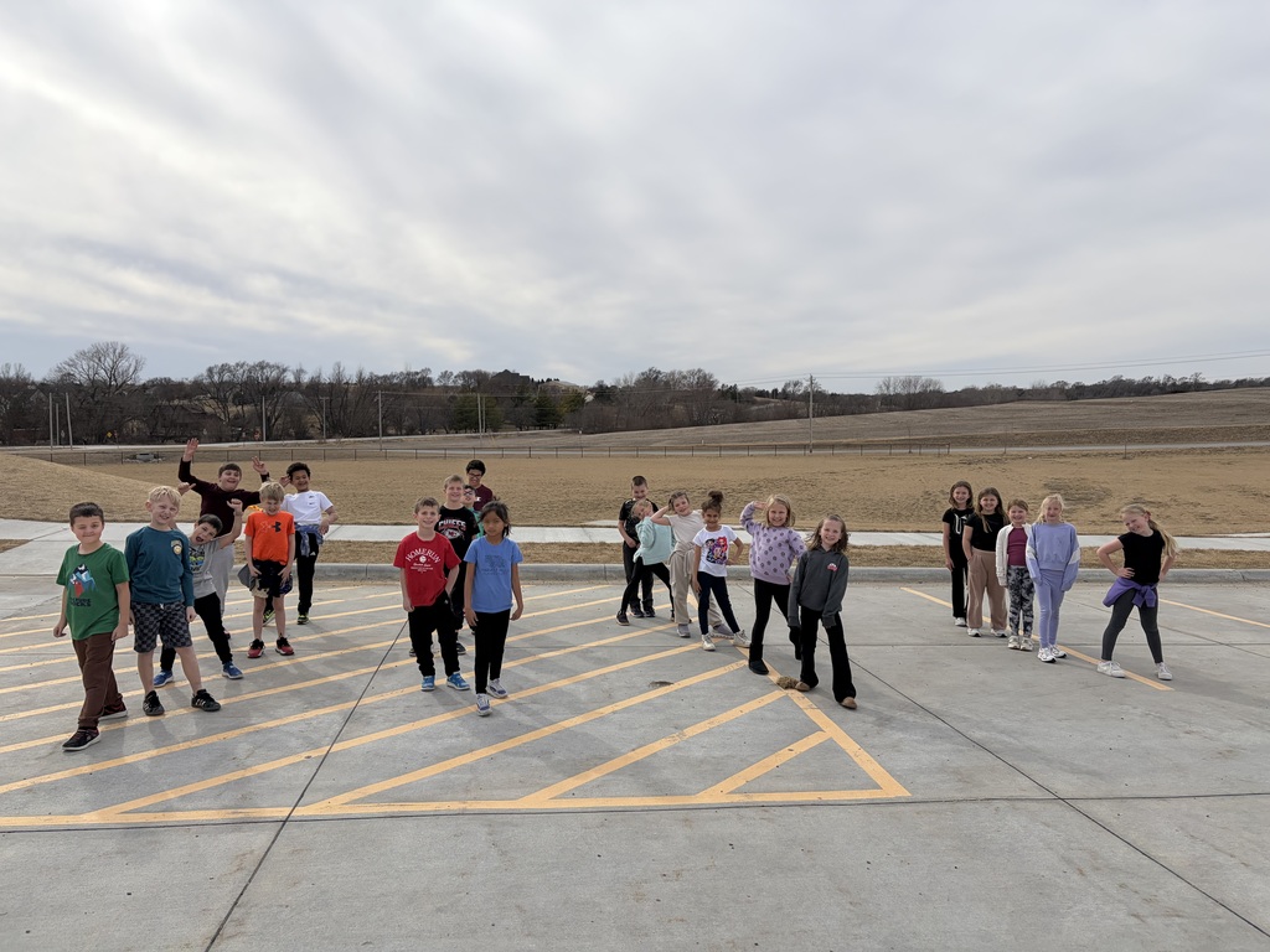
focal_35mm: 26
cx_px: 635
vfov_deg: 53.1
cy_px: 476
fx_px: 954
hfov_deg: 67.3
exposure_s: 1/7813
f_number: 1.6
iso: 64
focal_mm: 5.96
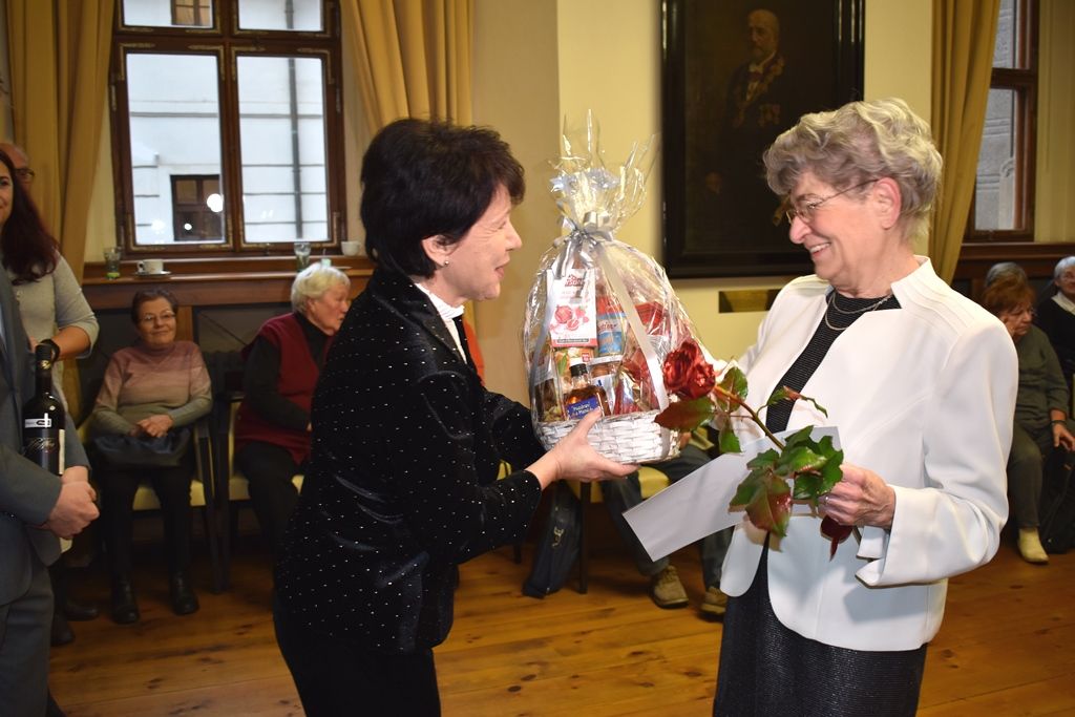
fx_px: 1075
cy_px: 358
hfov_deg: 53.1
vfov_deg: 36.9
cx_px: 538
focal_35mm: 36
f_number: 3.8
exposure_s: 1/60
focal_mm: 24
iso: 360
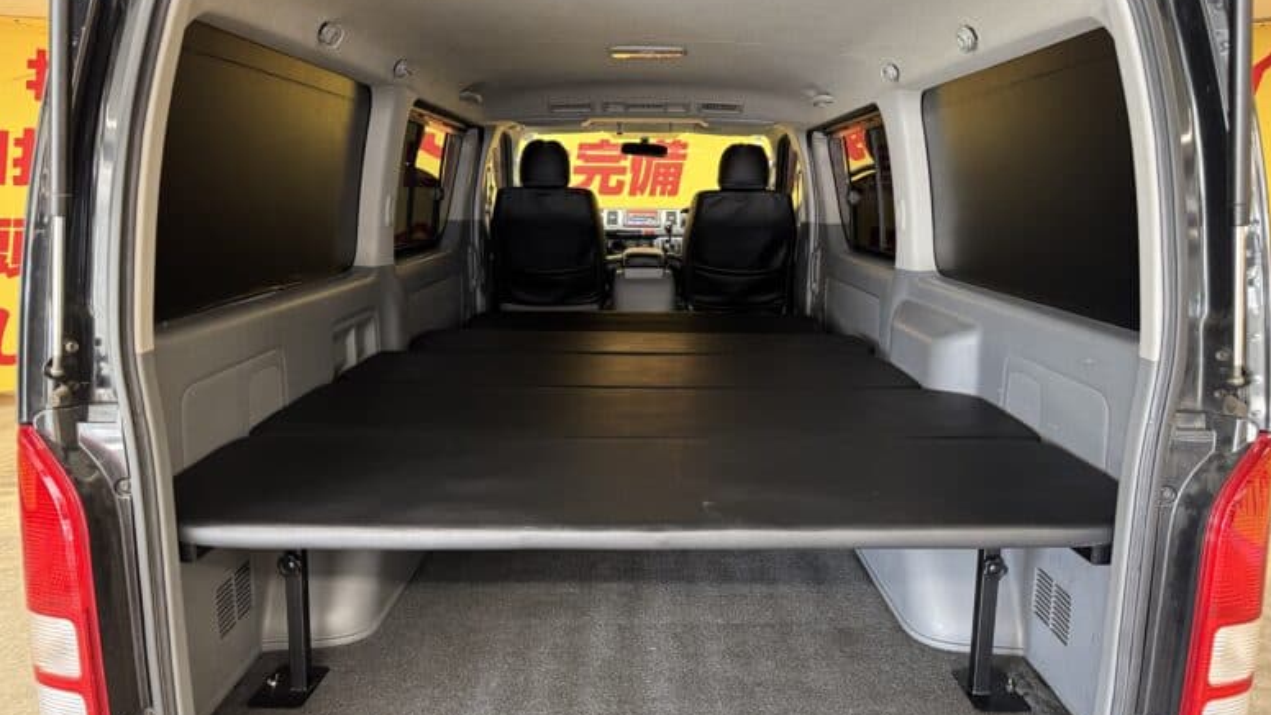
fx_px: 910
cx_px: 643
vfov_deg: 42.9
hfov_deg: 69.9
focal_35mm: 27
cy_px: 364
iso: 320
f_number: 1.78
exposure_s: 1/50
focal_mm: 6.76
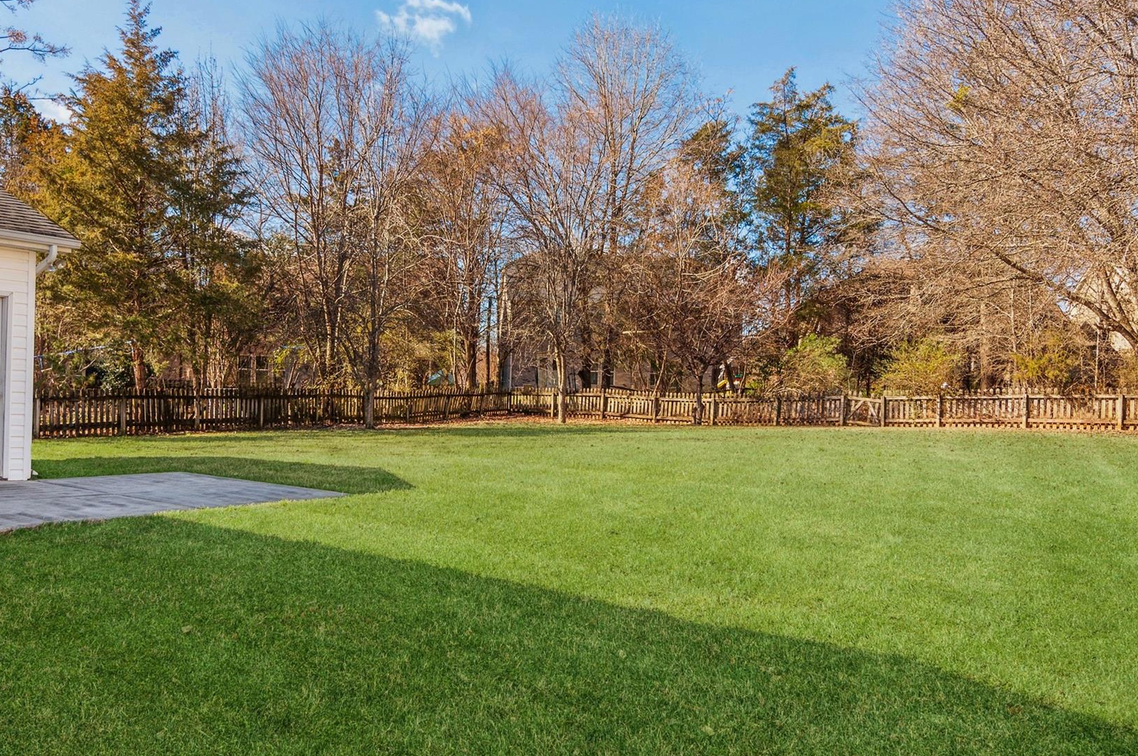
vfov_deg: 43.5
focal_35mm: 30
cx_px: 513
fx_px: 947
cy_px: 388
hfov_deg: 61.9
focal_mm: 16
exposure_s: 1/200
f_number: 8
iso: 200
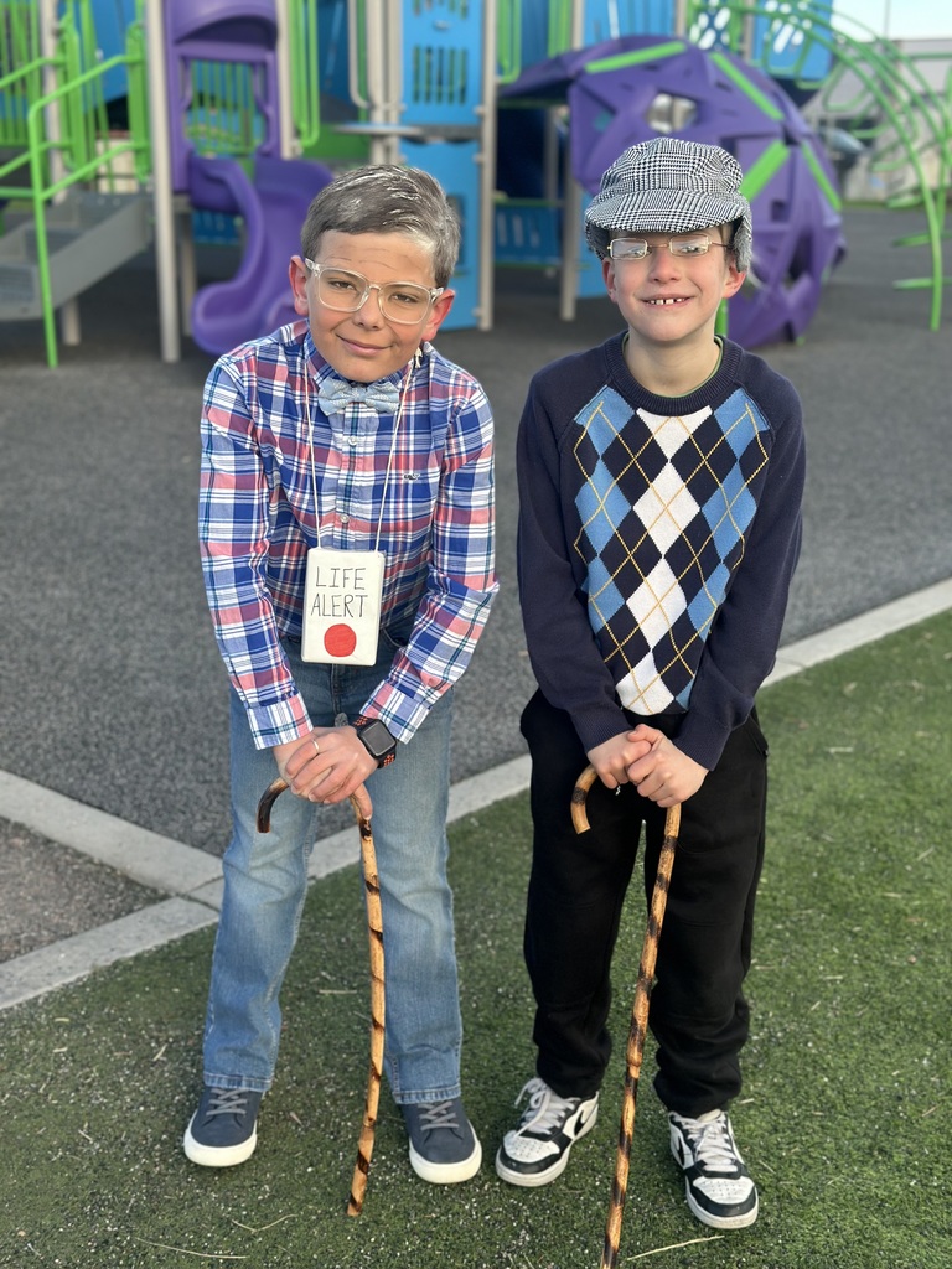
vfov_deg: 39.7
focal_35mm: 48
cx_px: 476
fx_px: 1760
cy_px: 634
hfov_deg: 30.3
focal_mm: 6.86
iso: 80
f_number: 1.78
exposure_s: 1/810
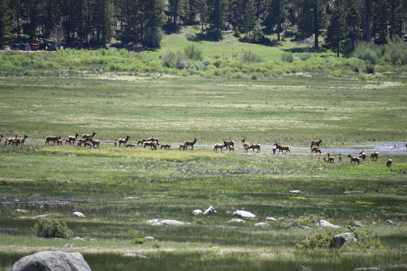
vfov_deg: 4.6
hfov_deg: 6.9
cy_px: 136
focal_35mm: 300
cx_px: 204
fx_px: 3392
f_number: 5.6
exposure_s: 1/640
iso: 280
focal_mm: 300
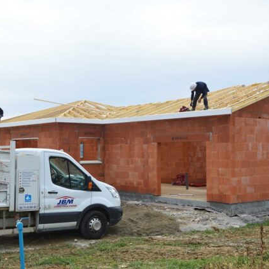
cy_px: 134
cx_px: 120
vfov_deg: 31.6
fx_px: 475
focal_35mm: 54
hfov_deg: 31.6
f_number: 6.3
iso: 100
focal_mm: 28
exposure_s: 1/160
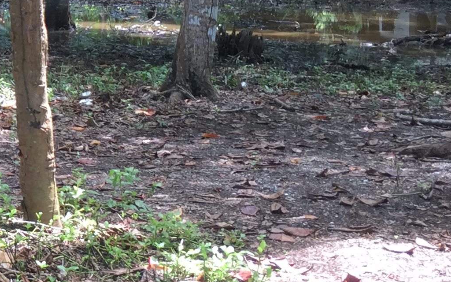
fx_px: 1205
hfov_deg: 19.1
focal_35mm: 98
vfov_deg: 13.2
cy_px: -7
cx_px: -181
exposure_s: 1/120
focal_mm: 4.15
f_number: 2.2
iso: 32
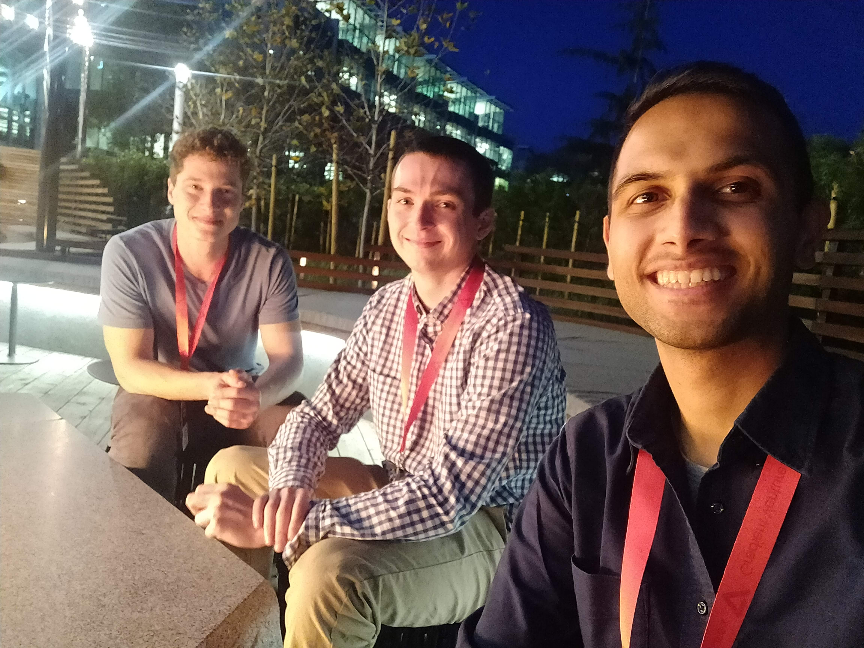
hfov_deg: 81.7
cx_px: 432
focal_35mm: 20
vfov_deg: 66.0
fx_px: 499
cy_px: 324
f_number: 2
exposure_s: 1/20
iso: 1000
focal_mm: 3.52
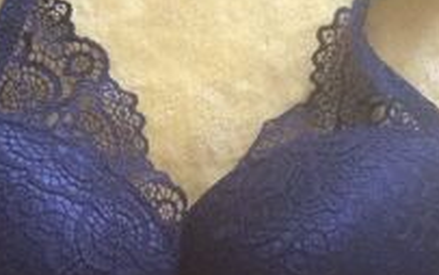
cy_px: 189
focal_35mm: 80
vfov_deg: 16.3
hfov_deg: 25.8
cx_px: 249
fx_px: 957
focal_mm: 3.3
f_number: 2.4
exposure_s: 1/20
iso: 320
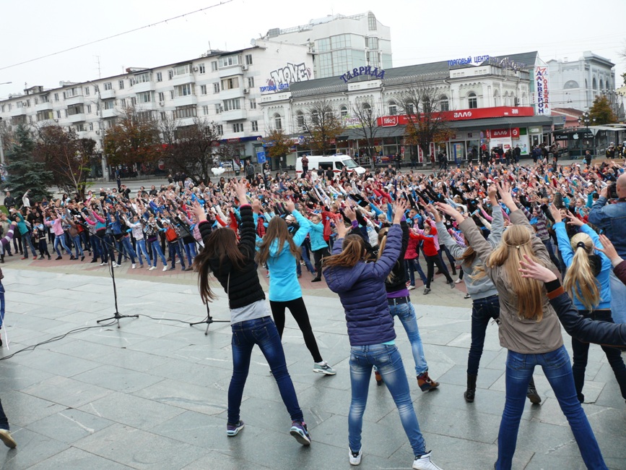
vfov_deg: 40.7
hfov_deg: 52.6
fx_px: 633
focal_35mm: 35
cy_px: 235
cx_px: 313
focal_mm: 7.4
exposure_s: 1/250
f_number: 4
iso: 100
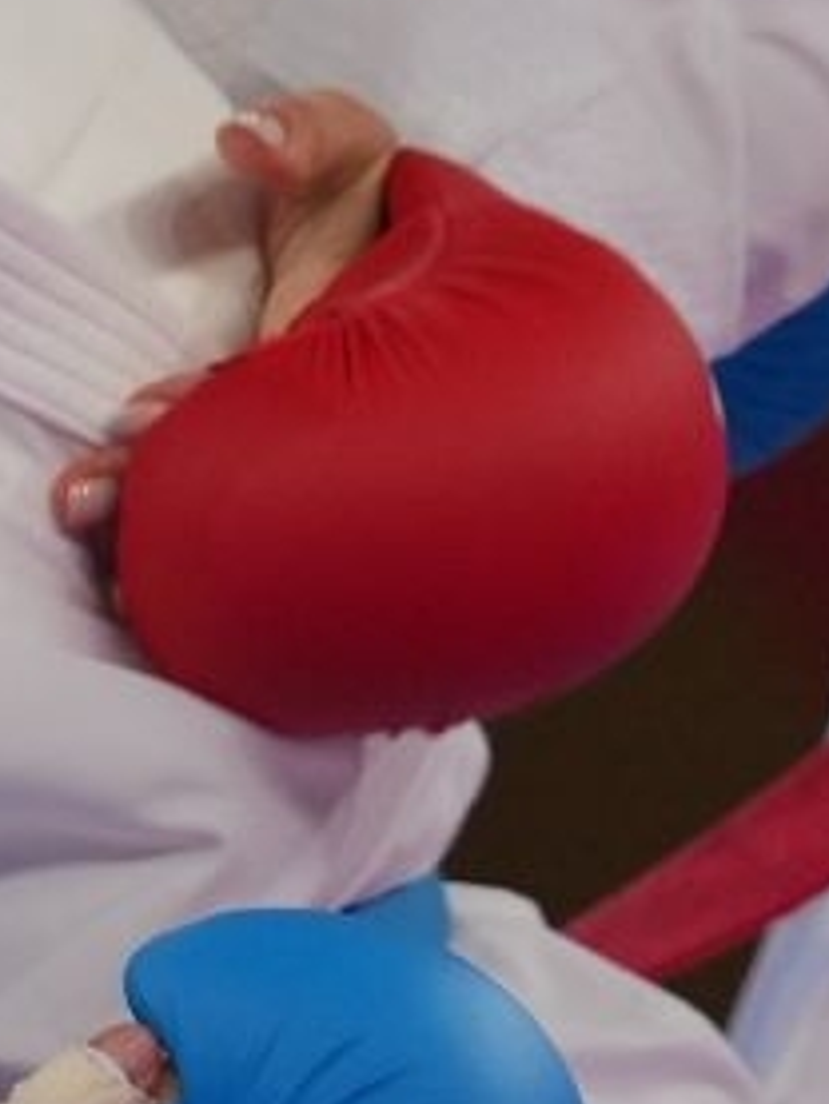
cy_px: -733
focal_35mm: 1874
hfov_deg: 0.8
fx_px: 59793
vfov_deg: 1.1
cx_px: 2144
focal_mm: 200
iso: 400
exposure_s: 1/1000
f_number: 2.8
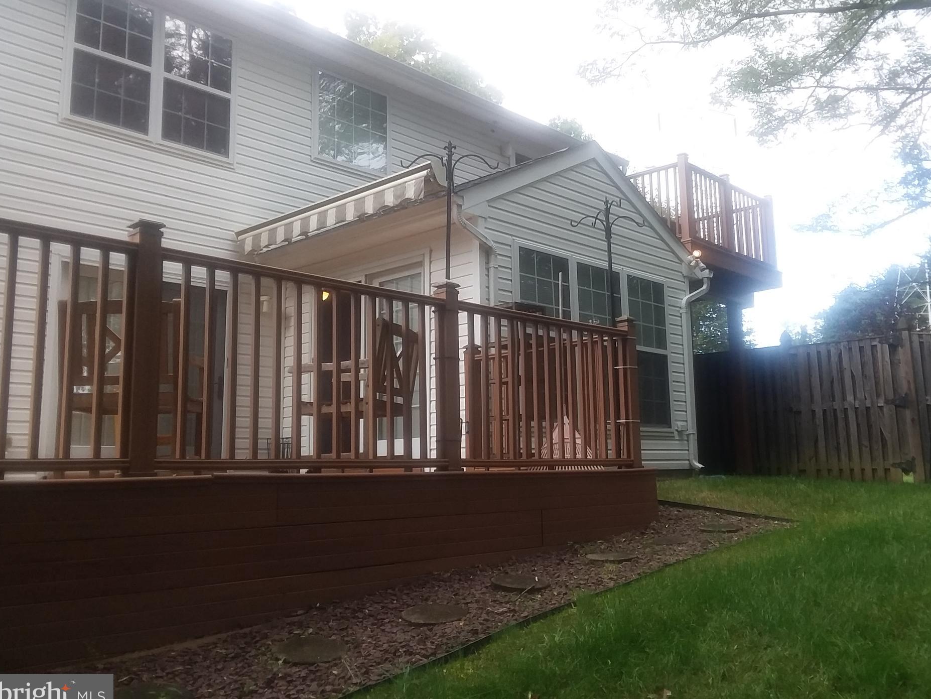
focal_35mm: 32
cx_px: 502
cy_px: 329
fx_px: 861
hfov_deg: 56.7
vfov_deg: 44.2
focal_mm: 2.47
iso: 40
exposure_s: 1/179
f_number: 1.9
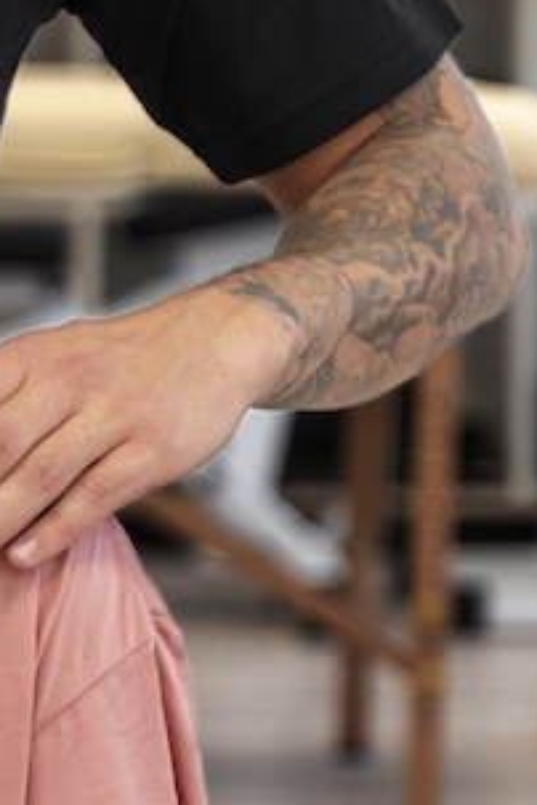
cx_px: -529
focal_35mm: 298
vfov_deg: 6.9
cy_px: 472
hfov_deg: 4.5
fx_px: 6667
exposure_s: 1/160
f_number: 2.8
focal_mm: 67
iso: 320
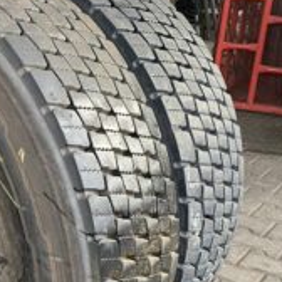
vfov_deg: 28.8
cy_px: 192
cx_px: -35
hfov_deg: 26.6
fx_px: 544
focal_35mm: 59
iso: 80
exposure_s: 1/50
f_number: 1.8
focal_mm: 4.25
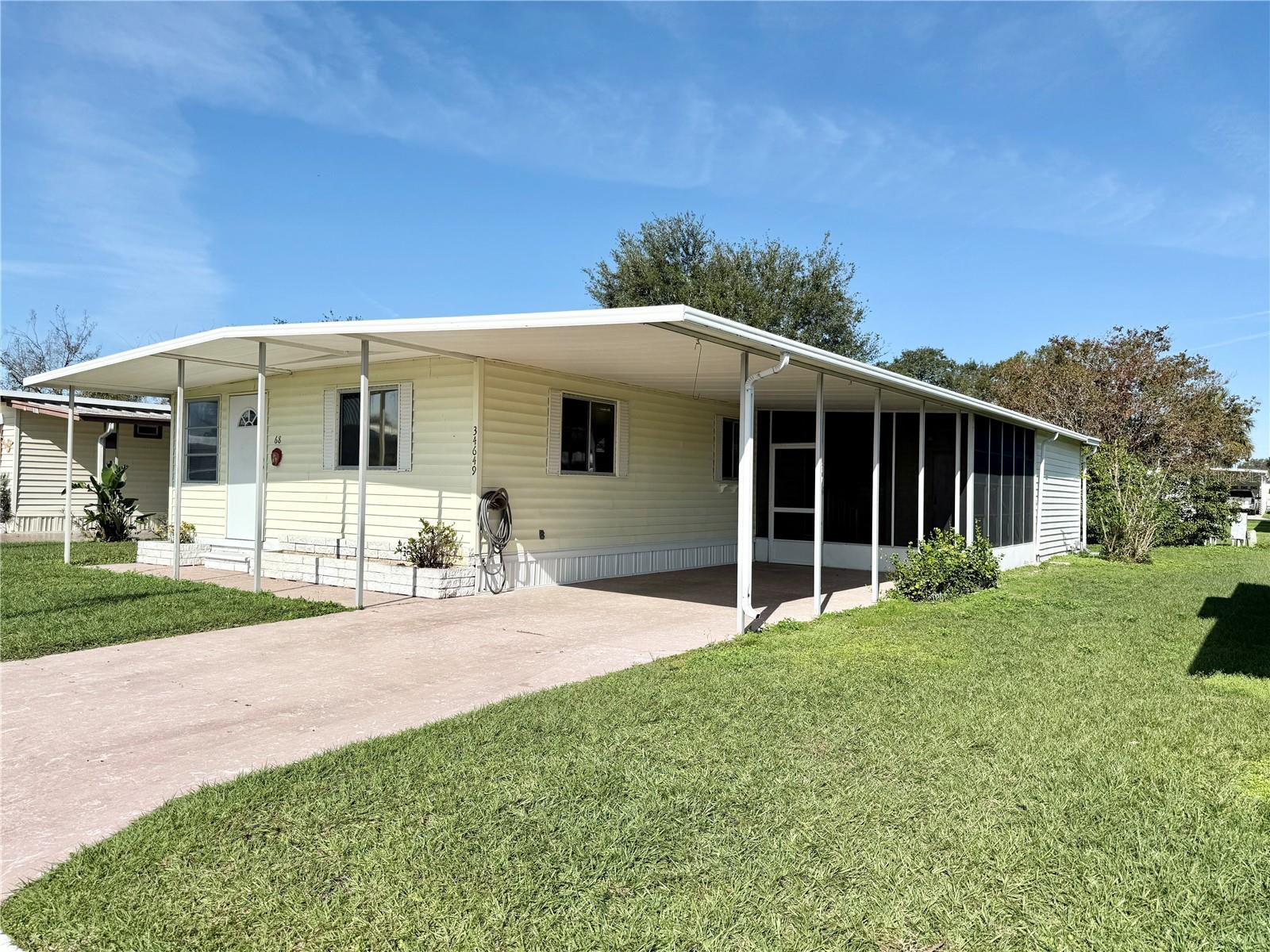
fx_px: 881
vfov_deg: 56.8
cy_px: 476
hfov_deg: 71.6
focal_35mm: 24
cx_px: 635
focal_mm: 6.76
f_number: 1.78
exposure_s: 1/8130
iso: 80
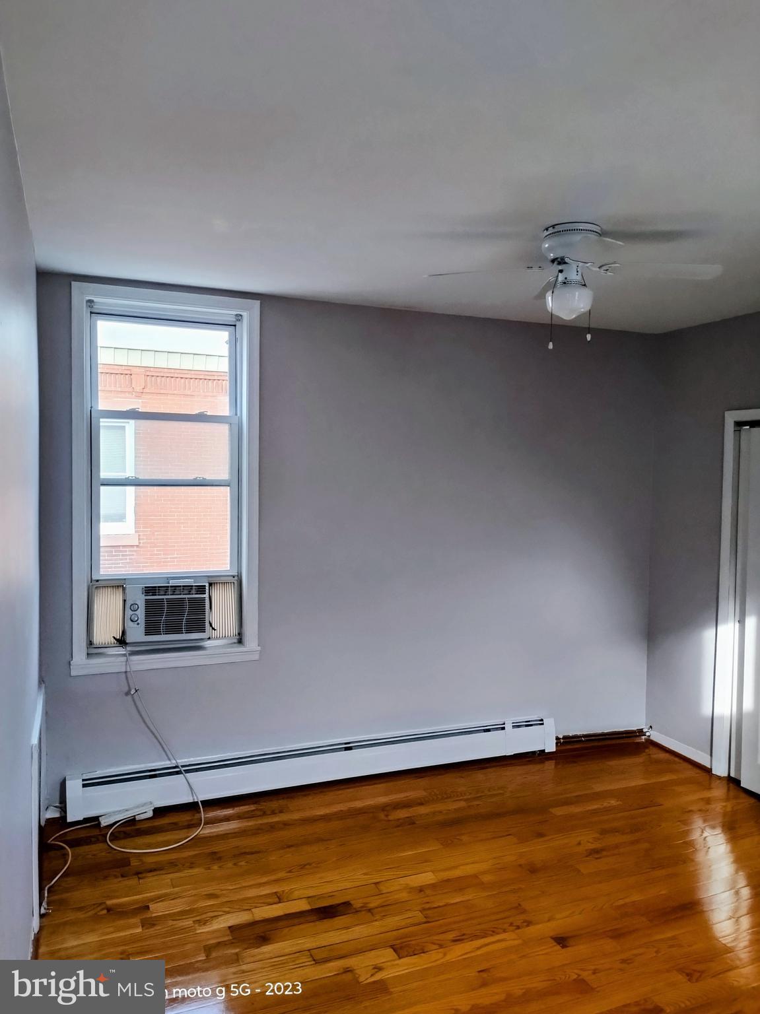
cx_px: 380
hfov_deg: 54.9
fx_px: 732
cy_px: 507
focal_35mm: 25
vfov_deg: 69.4
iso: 102
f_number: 1.7
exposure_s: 1/120
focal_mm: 4.71
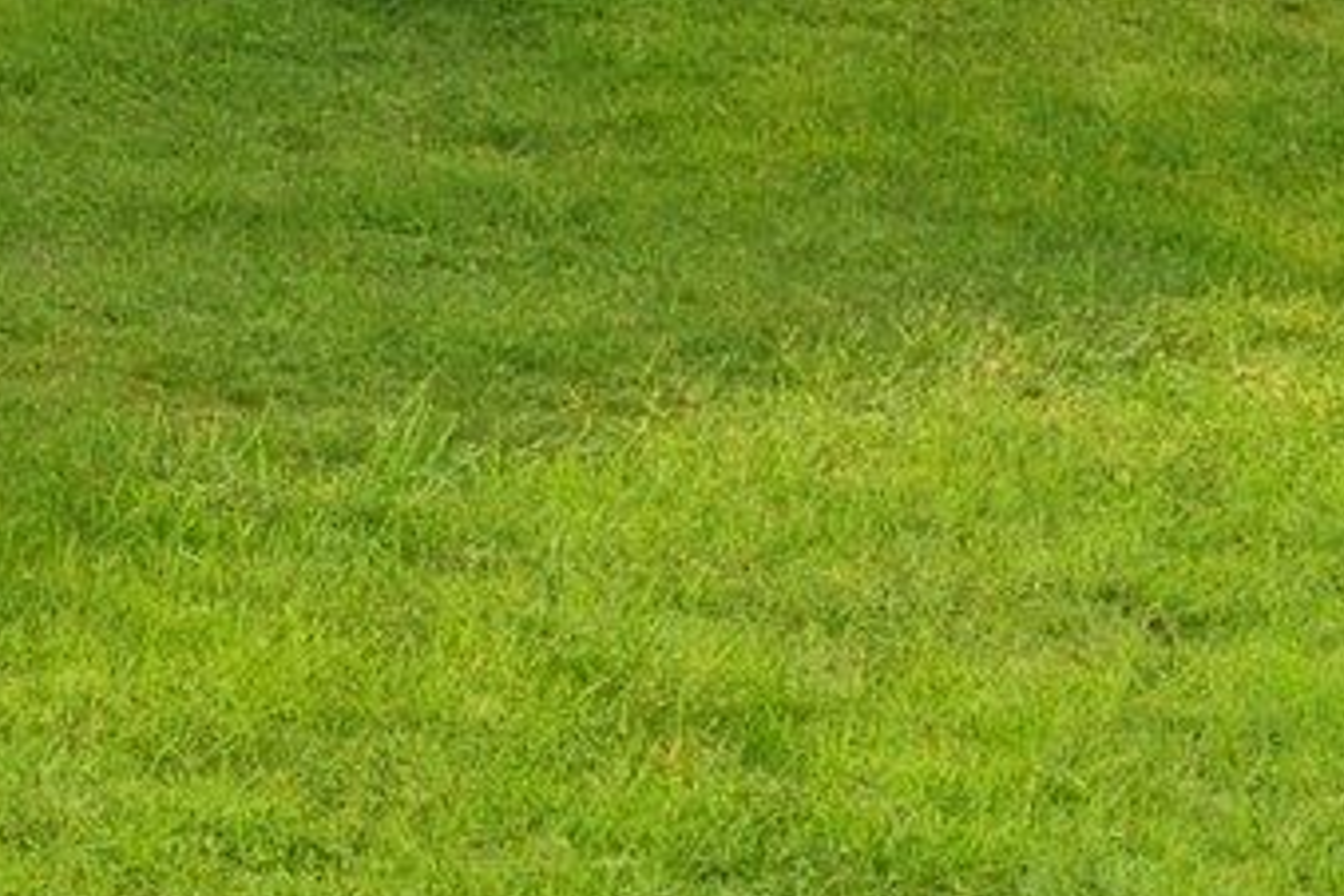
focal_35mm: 145
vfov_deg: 9.2
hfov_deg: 11.9
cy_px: -470
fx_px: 5413
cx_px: -1733
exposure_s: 1/60
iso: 100
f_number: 9
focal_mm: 24
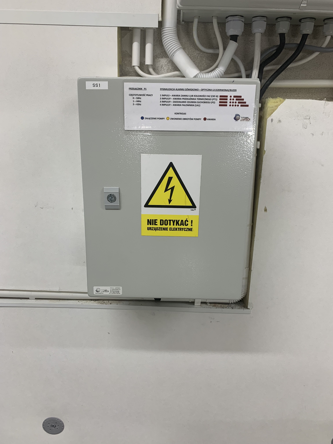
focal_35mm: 26
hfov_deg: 53.1
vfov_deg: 67.3
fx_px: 333
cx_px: 166
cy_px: 222
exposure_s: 1/122
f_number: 1.8
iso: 64
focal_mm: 4.25
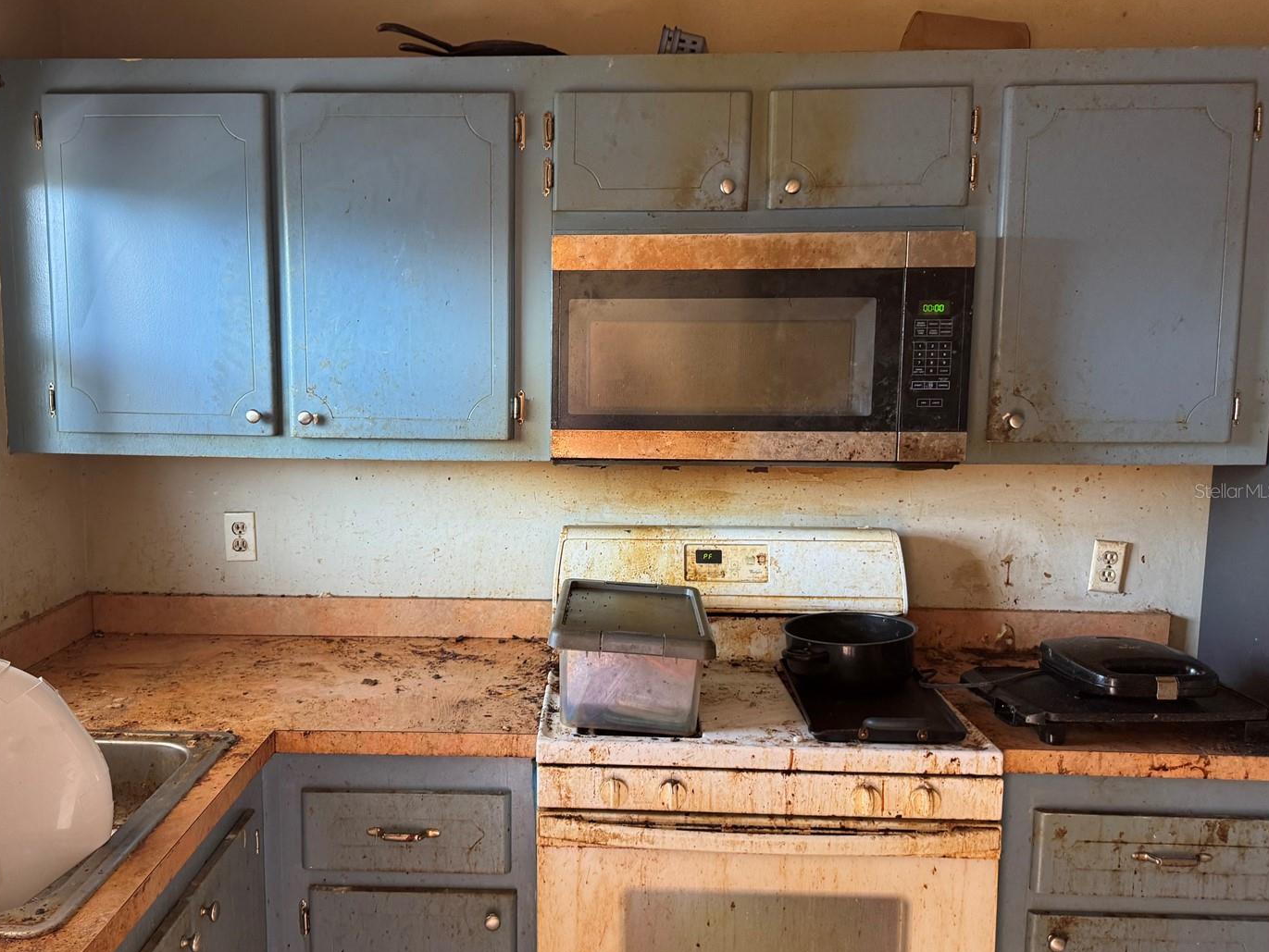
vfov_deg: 49.8
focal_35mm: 28
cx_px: 541
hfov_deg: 63.1
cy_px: 490
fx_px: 1027
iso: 200
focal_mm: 6.76
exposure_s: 1/67
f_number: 1.78
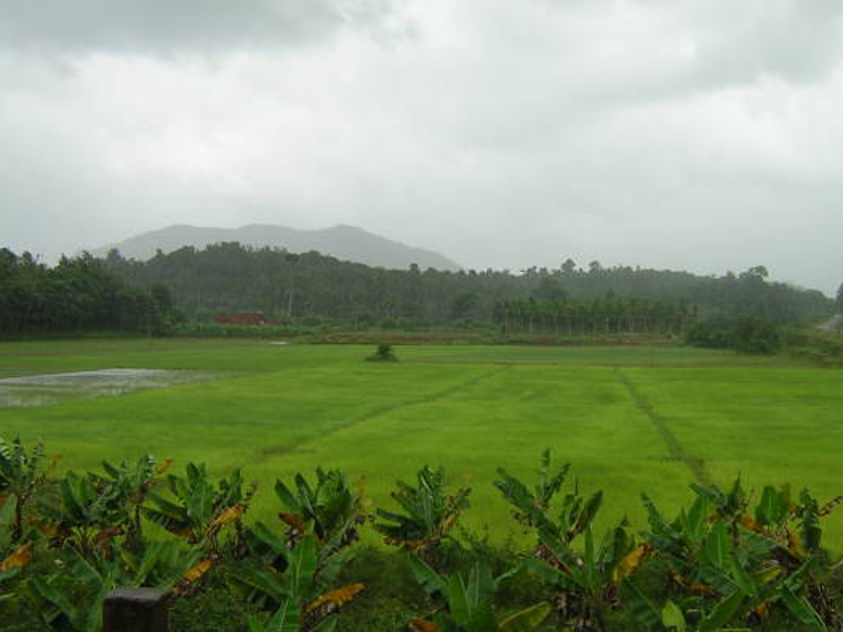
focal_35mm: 41
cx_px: 475
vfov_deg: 35.1
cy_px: 293
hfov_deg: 45.7
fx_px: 998
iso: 100
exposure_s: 1/152
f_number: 5.2
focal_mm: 4.7
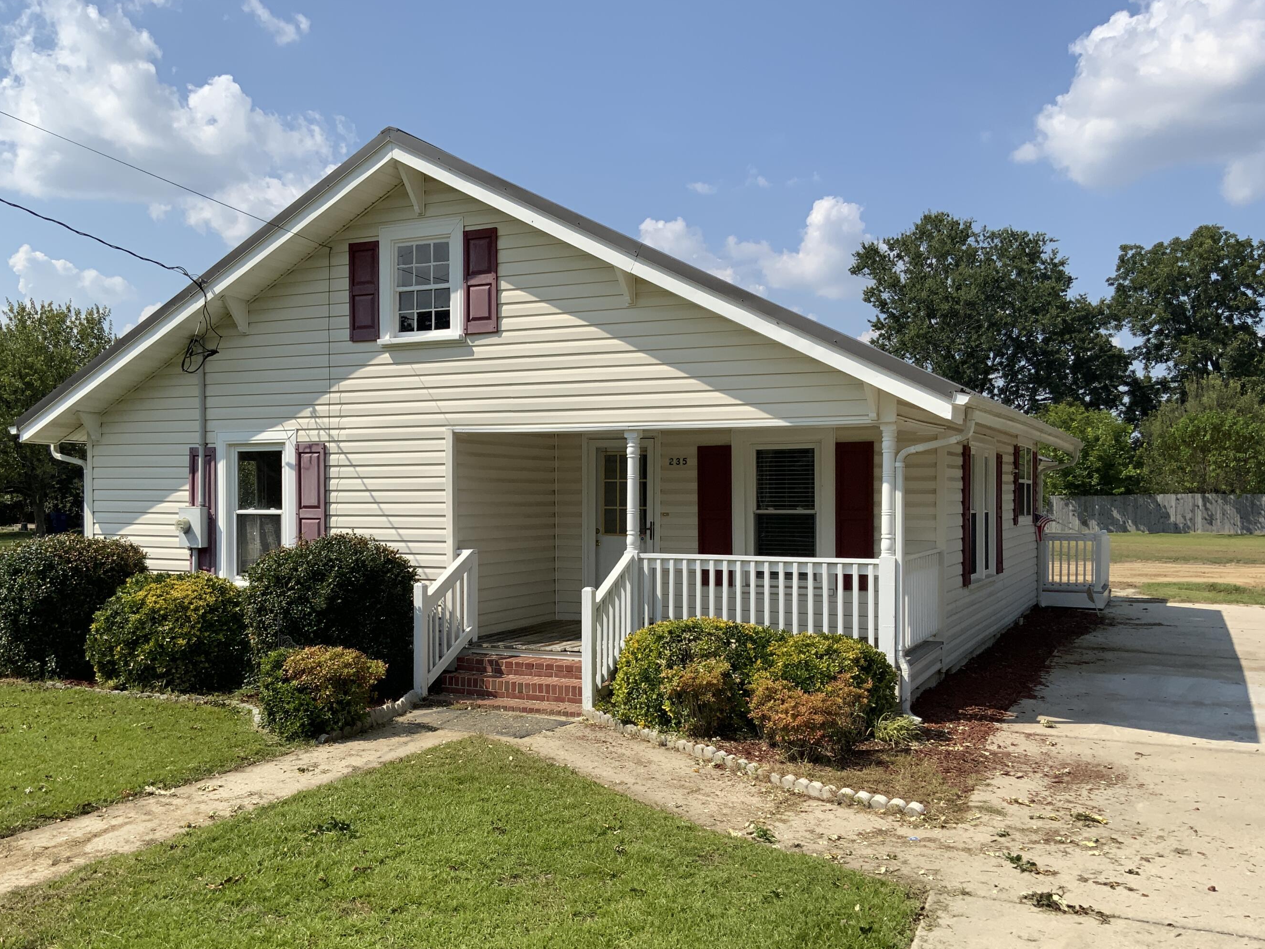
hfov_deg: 55.3
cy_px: 529
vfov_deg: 42.9
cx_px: 580
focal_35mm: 33
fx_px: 1206
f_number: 1.8
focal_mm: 3
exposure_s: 1/2538
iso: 16
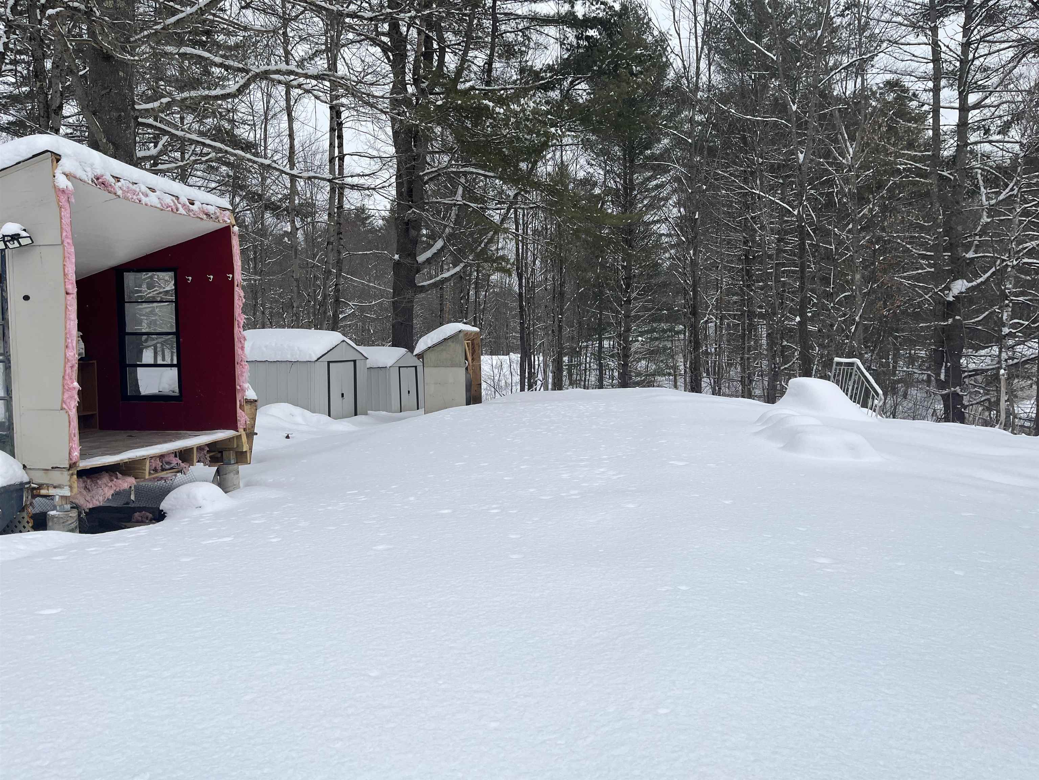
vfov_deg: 53.1
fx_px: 780
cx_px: 520
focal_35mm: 26
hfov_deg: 67.3
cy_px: 390
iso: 50
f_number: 1.6
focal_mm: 5.1
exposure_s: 1/2899
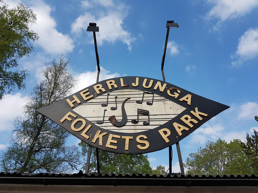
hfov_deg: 67.3
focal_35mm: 26
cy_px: 96
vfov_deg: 53.1
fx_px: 194
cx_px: 129
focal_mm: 4.2
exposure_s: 1/1612
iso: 40
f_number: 1.7
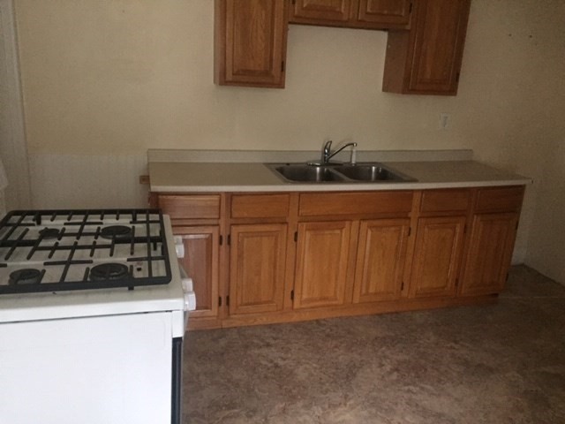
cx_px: 282
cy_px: 212
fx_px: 473
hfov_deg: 61.7
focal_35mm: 29
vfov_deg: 48.2
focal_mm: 4.15
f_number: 2.2
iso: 320
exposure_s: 1/15
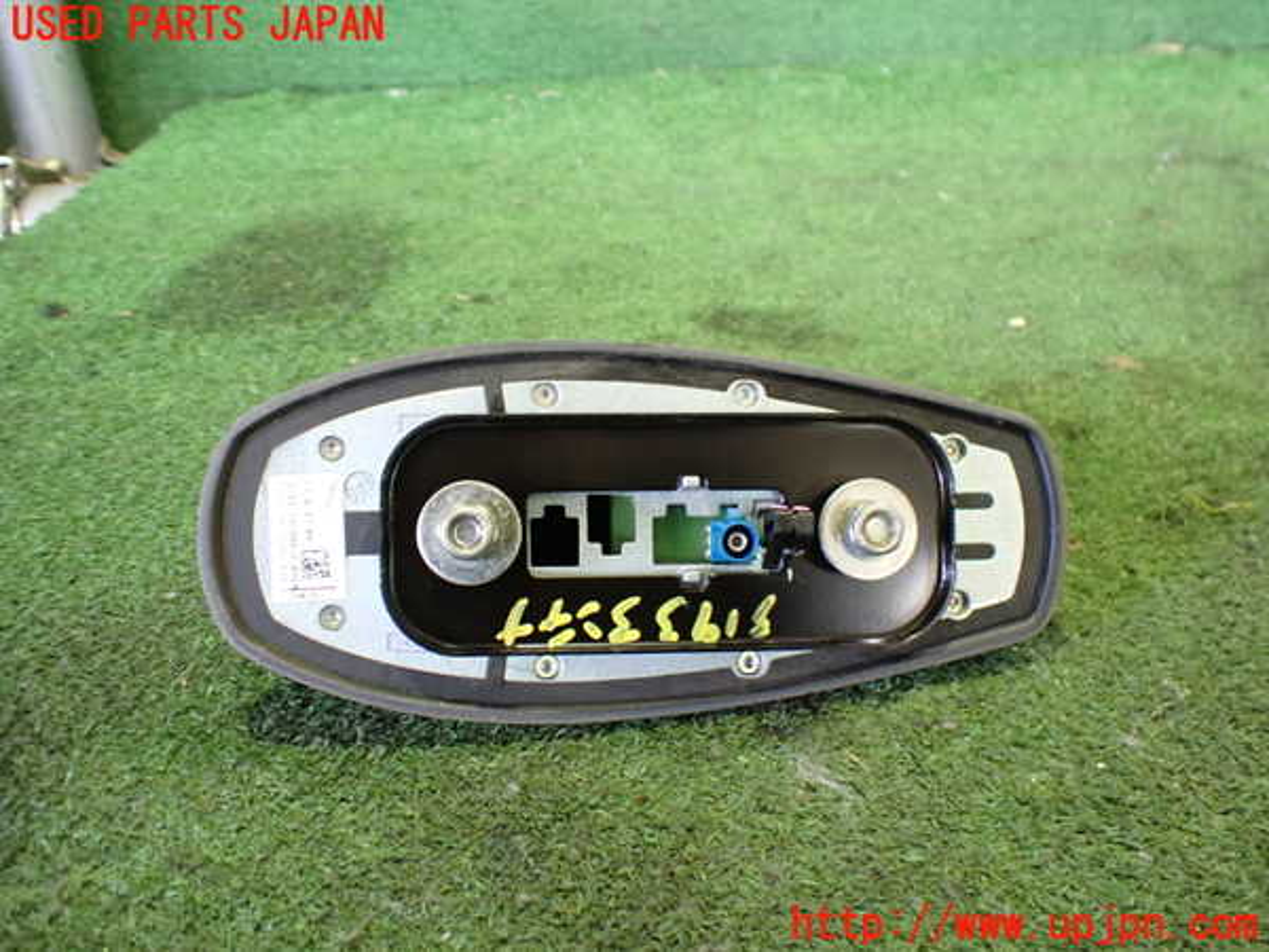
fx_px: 1100
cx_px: 634
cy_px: 476
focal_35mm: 30
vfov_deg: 46.8
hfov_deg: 60.0
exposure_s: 1/30
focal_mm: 5.4
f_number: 2.3
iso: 800
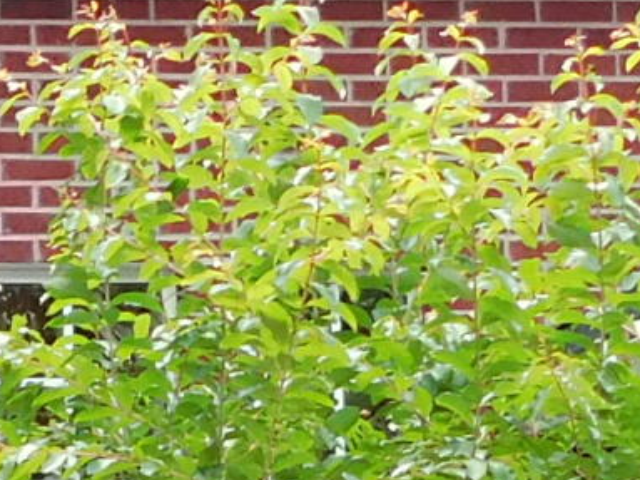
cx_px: -954
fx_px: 4343
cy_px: 940
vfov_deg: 6.2
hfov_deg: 7.8
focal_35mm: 235
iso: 125
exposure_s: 1/200
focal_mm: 5.3
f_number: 3.2
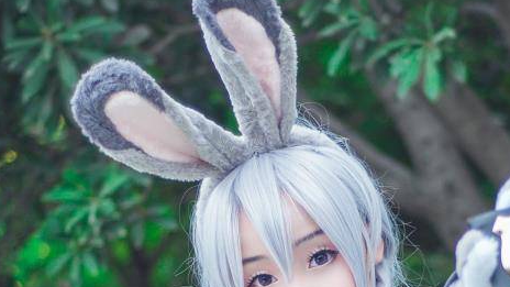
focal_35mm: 203
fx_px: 2745
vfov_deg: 5.9
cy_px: 389
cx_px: 357
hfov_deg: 10.6
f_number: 1.8
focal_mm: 50
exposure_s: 1/1000
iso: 100
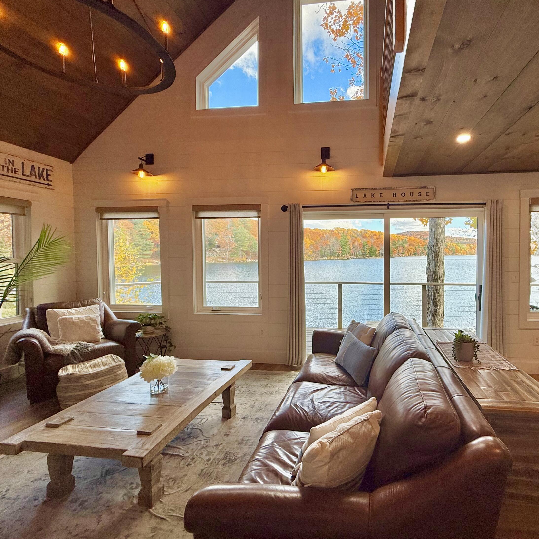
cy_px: 263
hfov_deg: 82.3
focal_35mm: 17
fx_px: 299
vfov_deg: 84.0
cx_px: 338
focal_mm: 2.22
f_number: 2.2
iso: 50
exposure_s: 1/154
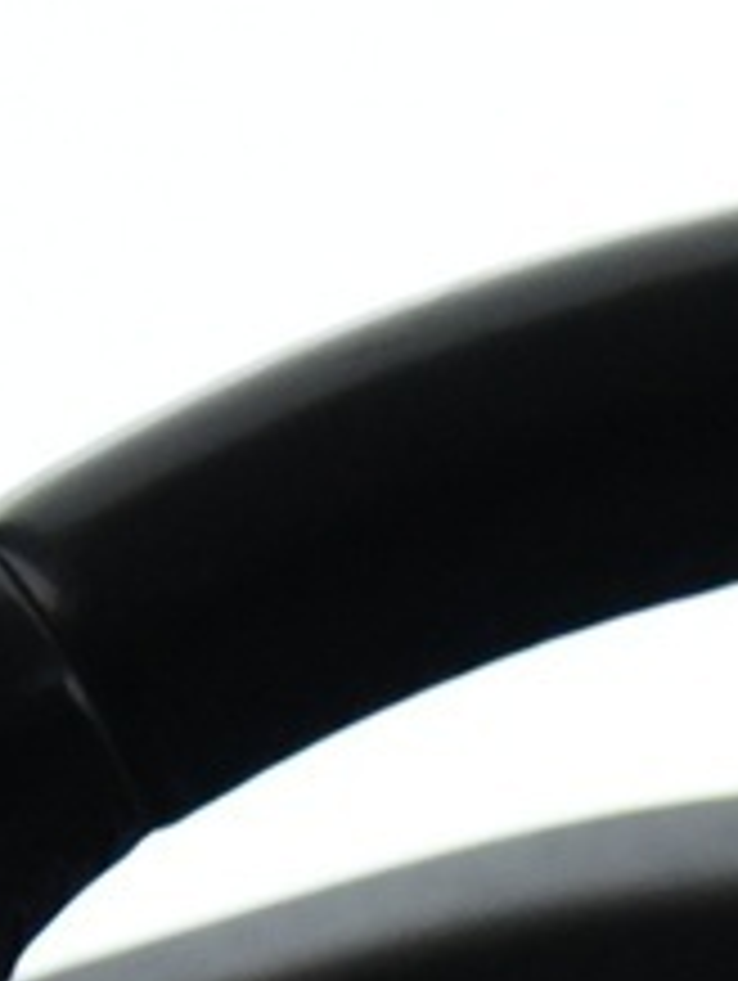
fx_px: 6270
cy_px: 2322
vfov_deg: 8.2
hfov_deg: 6.6
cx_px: 1256
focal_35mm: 221
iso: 4000
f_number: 4
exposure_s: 1/40
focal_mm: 31
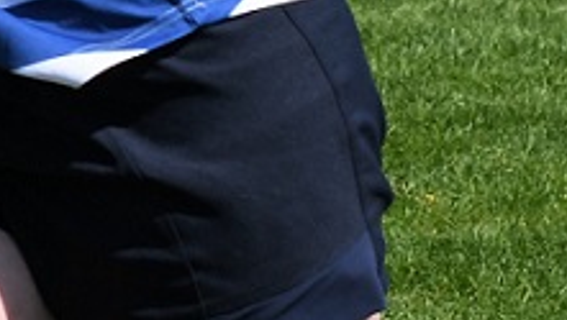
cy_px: -197
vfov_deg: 2.5
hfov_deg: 4.3
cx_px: -594
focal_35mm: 492
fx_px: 7410
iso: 360
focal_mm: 75
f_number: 8
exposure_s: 1/1250
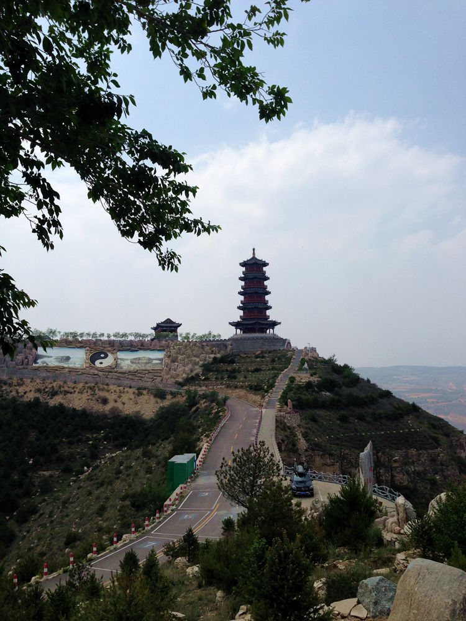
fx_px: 592
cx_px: 233
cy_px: 310
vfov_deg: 55.4
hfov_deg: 42.9
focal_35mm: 33
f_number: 2.4
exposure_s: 1/2857
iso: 50
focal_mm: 4.12
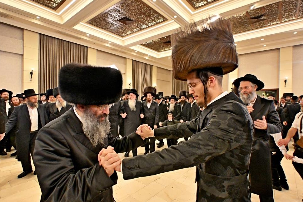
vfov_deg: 64.6
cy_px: 102
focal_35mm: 19
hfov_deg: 86.9
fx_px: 160
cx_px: 156
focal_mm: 12
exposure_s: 1/160
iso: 800
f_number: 4.5
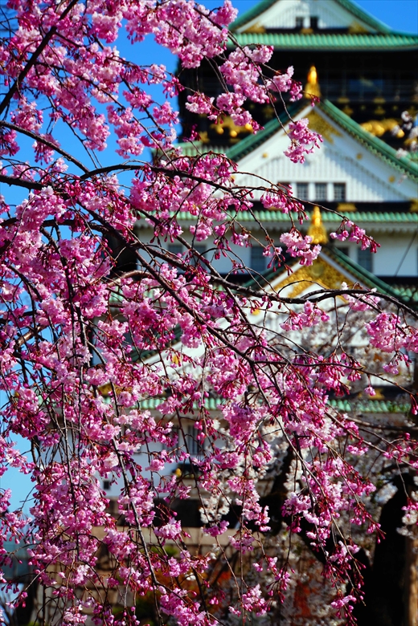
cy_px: 313
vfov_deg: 19.1
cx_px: 209
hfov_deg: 12.8
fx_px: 1860
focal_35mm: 107
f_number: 7.1
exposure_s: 1/640
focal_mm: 71.2
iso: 100
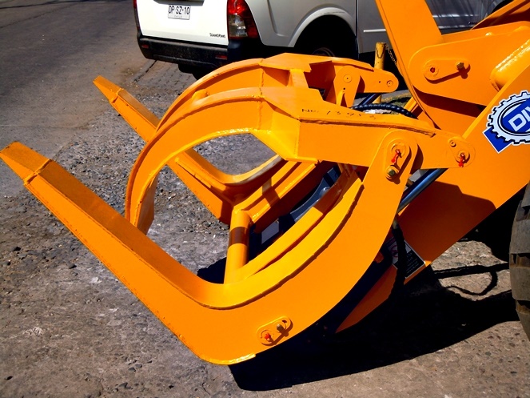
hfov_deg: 42.1
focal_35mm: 45
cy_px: 199
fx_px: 689
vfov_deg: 32.2
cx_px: 265
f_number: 7.6
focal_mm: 8.1
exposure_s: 1/400
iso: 100
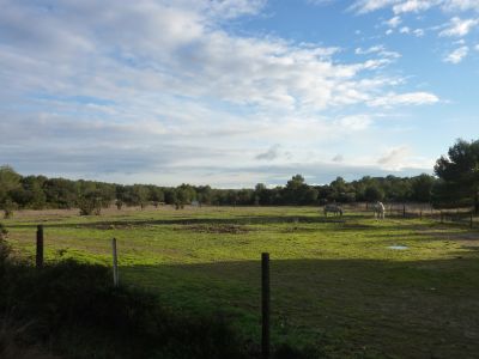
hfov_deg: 69.4
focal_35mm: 25
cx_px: 240
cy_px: 180
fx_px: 346
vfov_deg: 54.9
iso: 125
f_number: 4
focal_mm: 4.1
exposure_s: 1/400
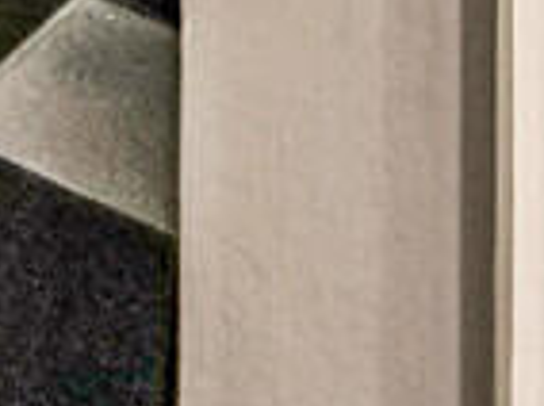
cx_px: 303
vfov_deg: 10.1
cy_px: -869
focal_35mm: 101
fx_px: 1585
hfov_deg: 19.5
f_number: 2.2
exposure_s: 1/50
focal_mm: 2.22
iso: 250
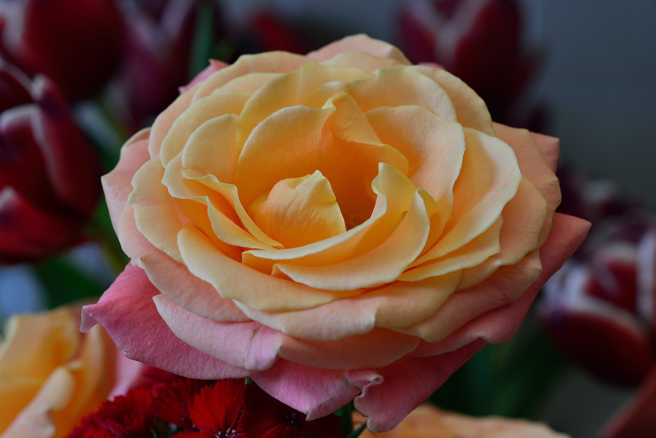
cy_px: 219
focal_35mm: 105
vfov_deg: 13.0
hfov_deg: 19.5
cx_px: 328
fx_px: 1914
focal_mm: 105
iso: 100
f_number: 10
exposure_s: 1.3
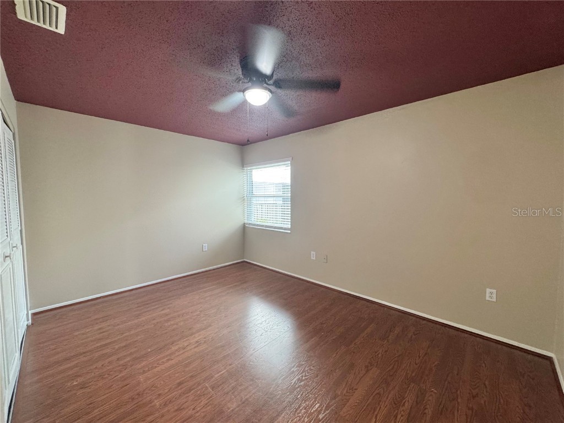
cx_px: 282
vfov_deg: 85.7
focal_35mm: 14
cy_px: 212
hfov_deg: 102.1
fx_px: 228
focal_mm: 2.22
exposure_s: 1/60
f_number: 2.2
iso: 250
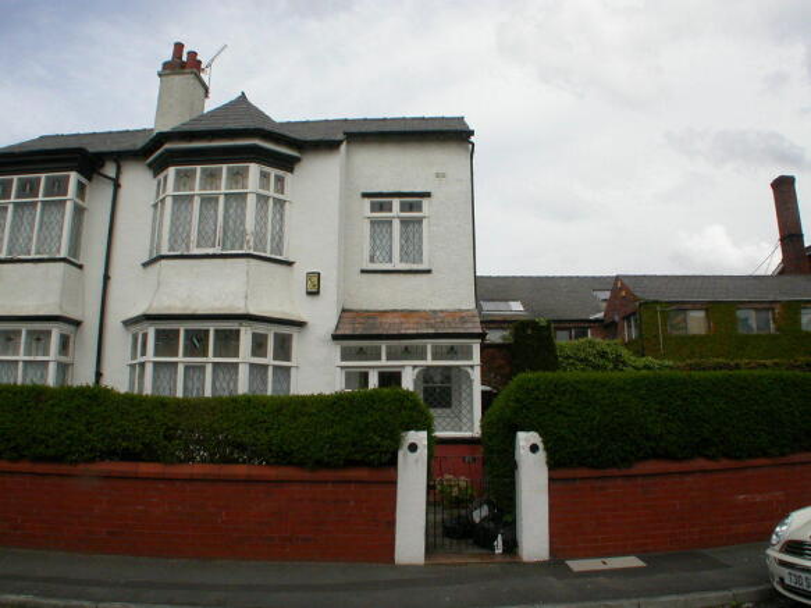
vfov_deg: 37.7
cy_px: 304
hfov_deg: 49.0
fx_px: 890
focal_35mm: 38
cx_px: 406
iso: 100
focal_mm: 7.85
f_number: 7.5
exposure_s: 1/424
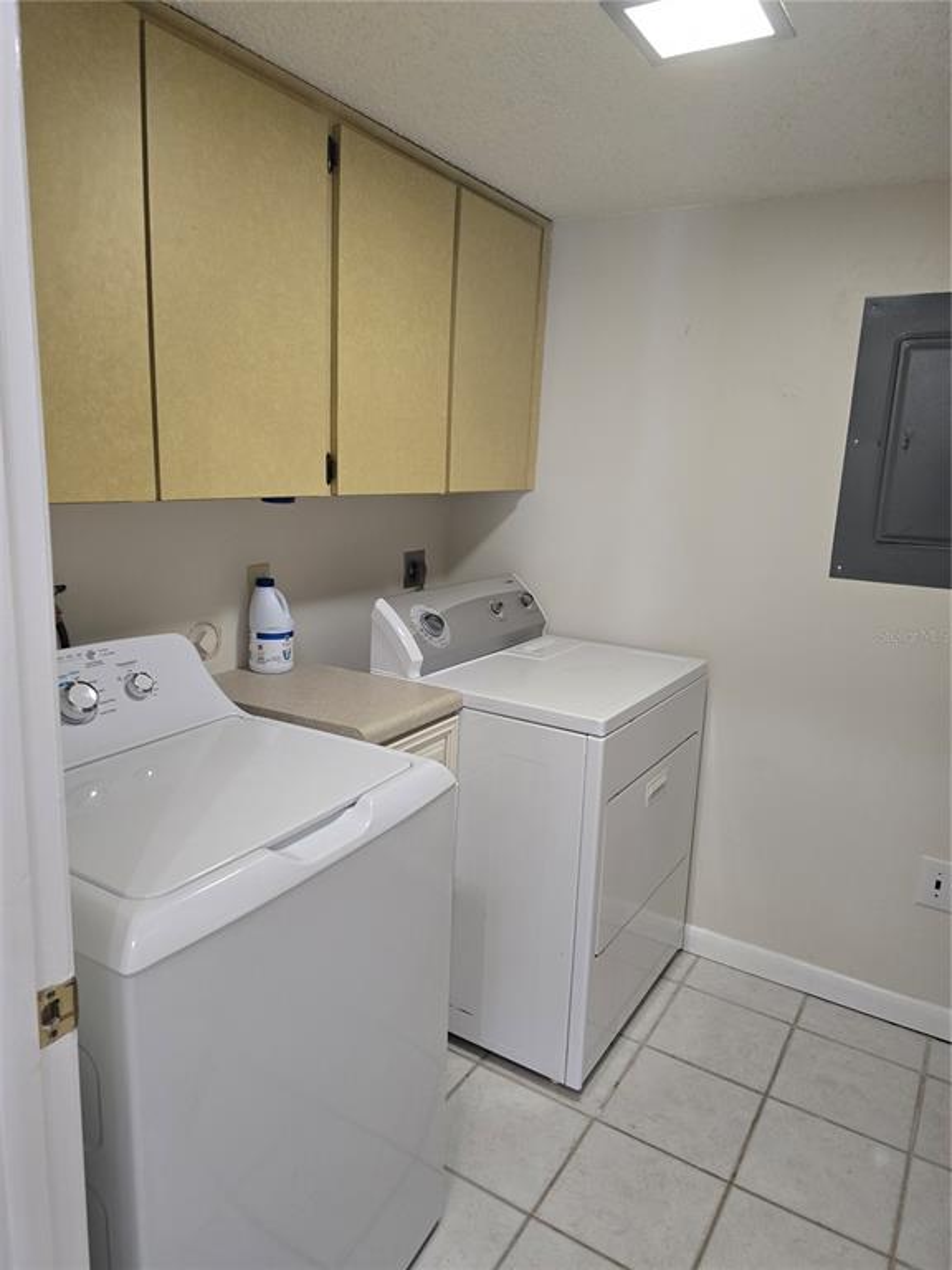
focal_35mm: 23
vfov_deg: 73.9
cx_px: 476
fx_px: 843
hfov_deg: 58.9
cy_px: 635
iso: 400
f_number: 1.7
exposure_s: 1/120
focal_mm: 6.3
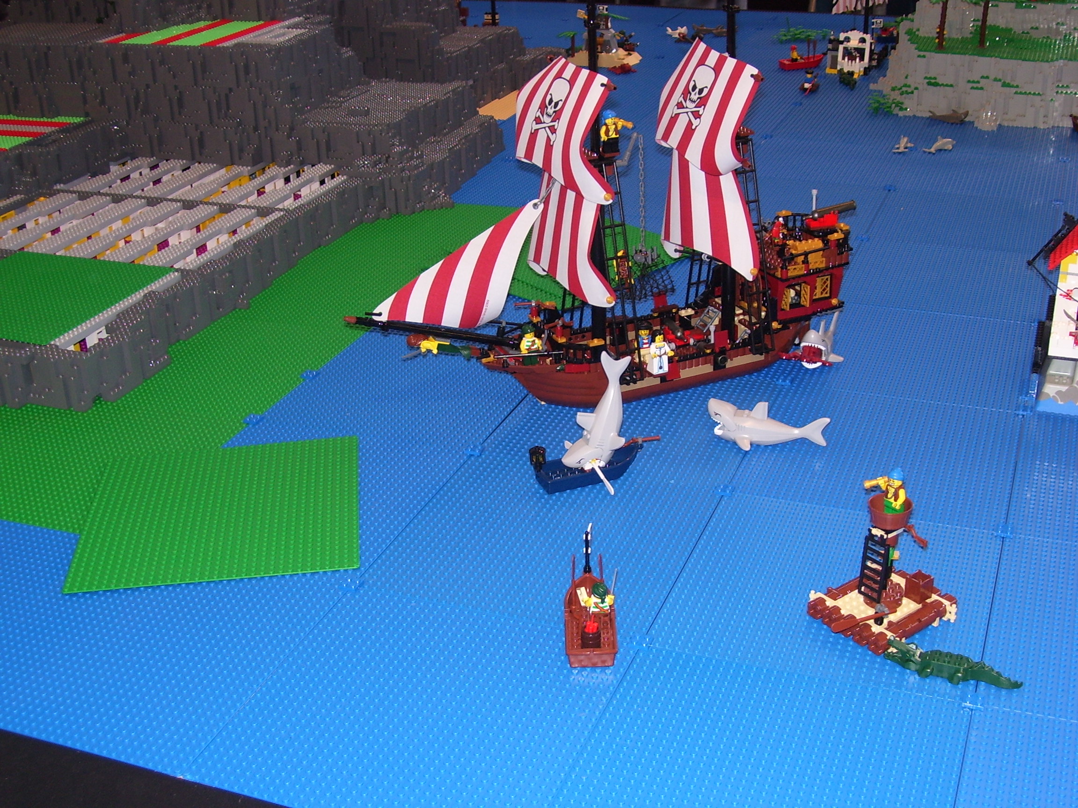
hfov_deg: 42.1
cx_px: 539
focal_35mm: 45
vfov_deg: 32.2
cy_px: 404
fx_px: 1401
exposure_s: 1/60
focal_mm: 7.6
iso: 80
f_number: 3
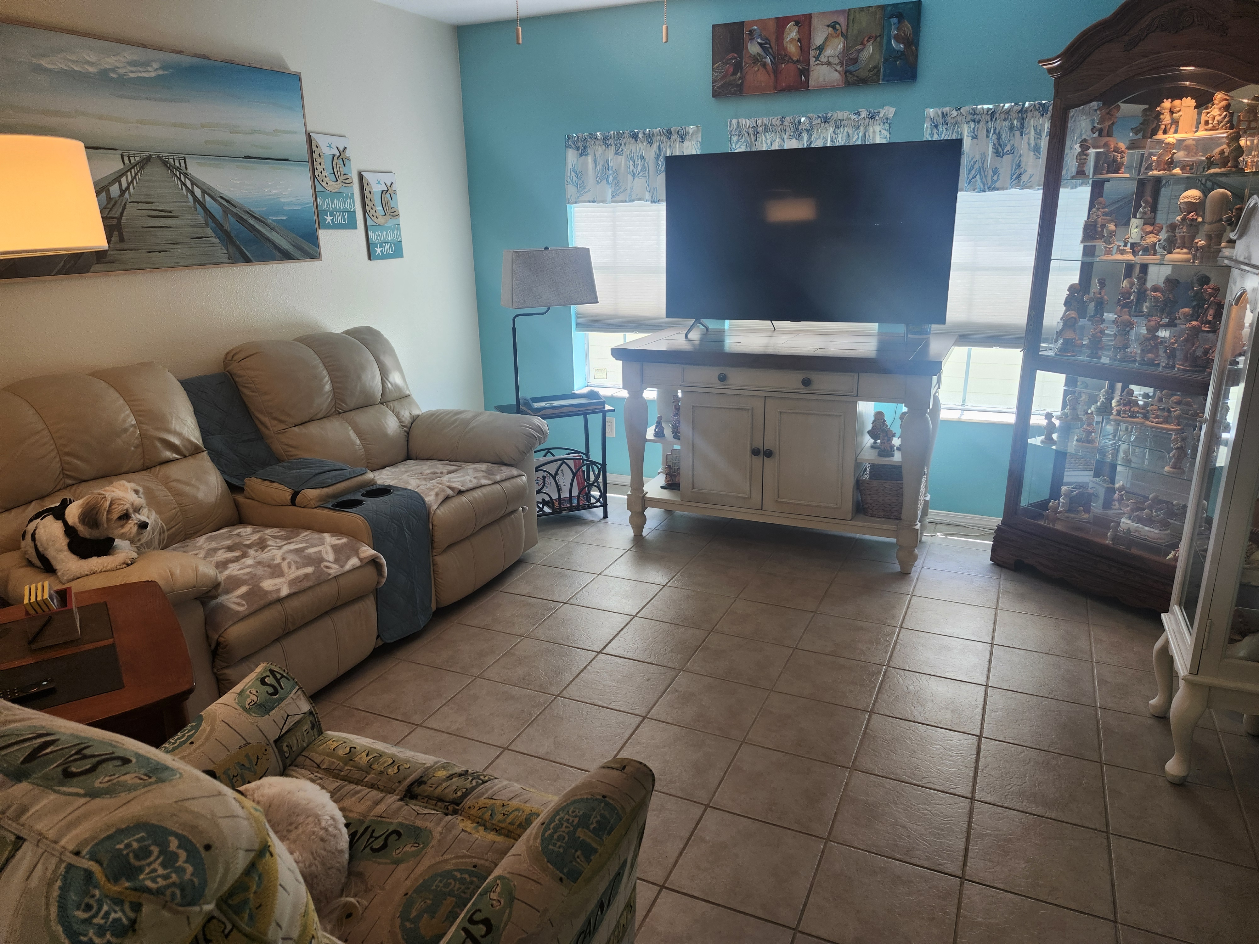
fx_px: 837
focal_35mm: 23
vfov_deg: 58.9
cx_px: 630
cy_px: 472
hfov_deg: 73.9
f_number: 1.8
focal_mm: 5.54
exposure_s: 1/120
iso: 80
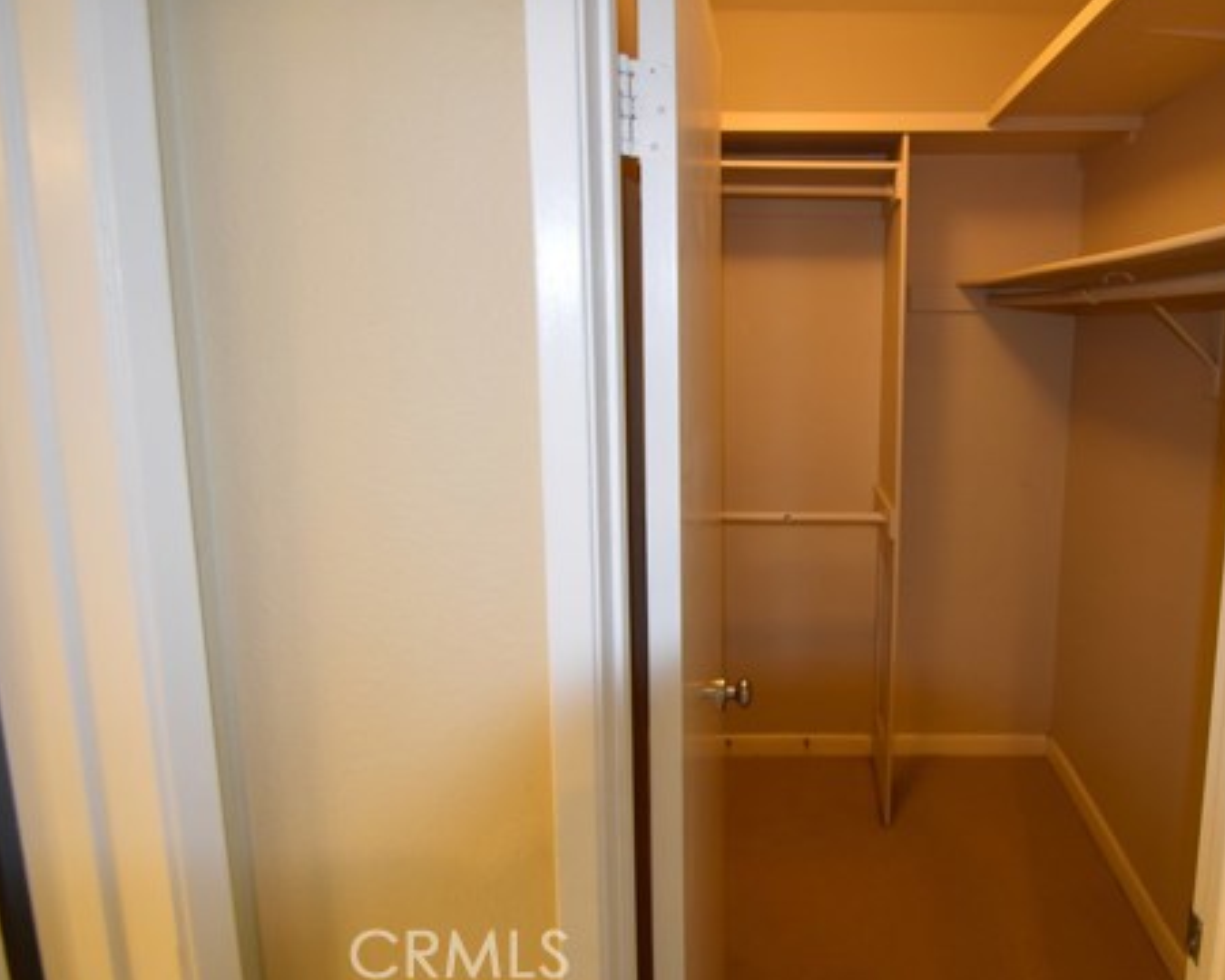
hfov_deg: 77.6
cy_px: 414
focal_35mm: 20
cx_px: 825
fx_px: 725
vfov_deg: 67.7
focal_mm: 10
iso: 800
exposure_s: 1/80
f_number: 4.5
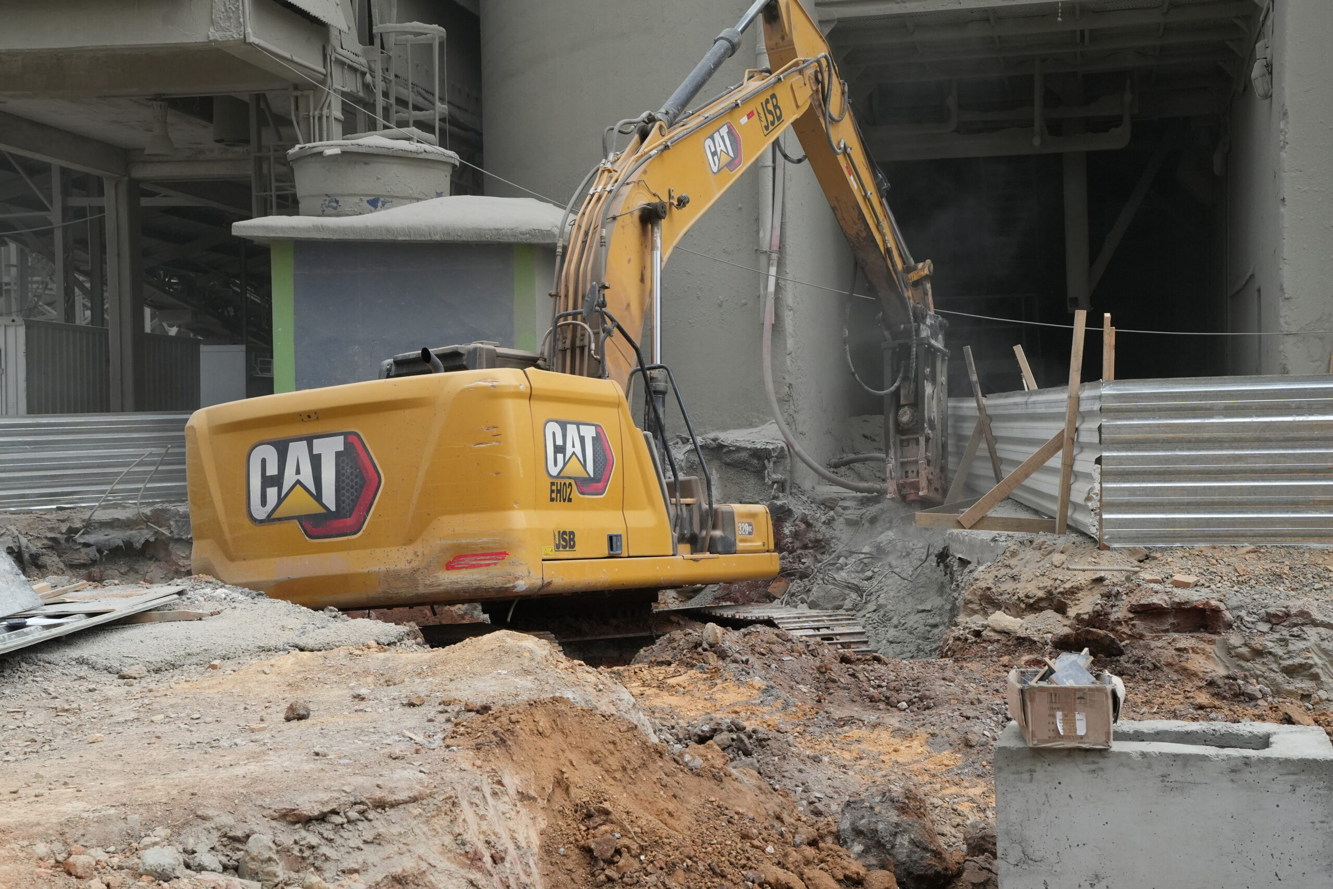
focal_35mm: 51
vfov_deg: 26.5
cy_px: 444
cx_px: 666
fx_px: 1888
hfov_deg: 38.9
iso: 1250
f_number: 5
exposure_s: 1/2500
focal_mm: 34
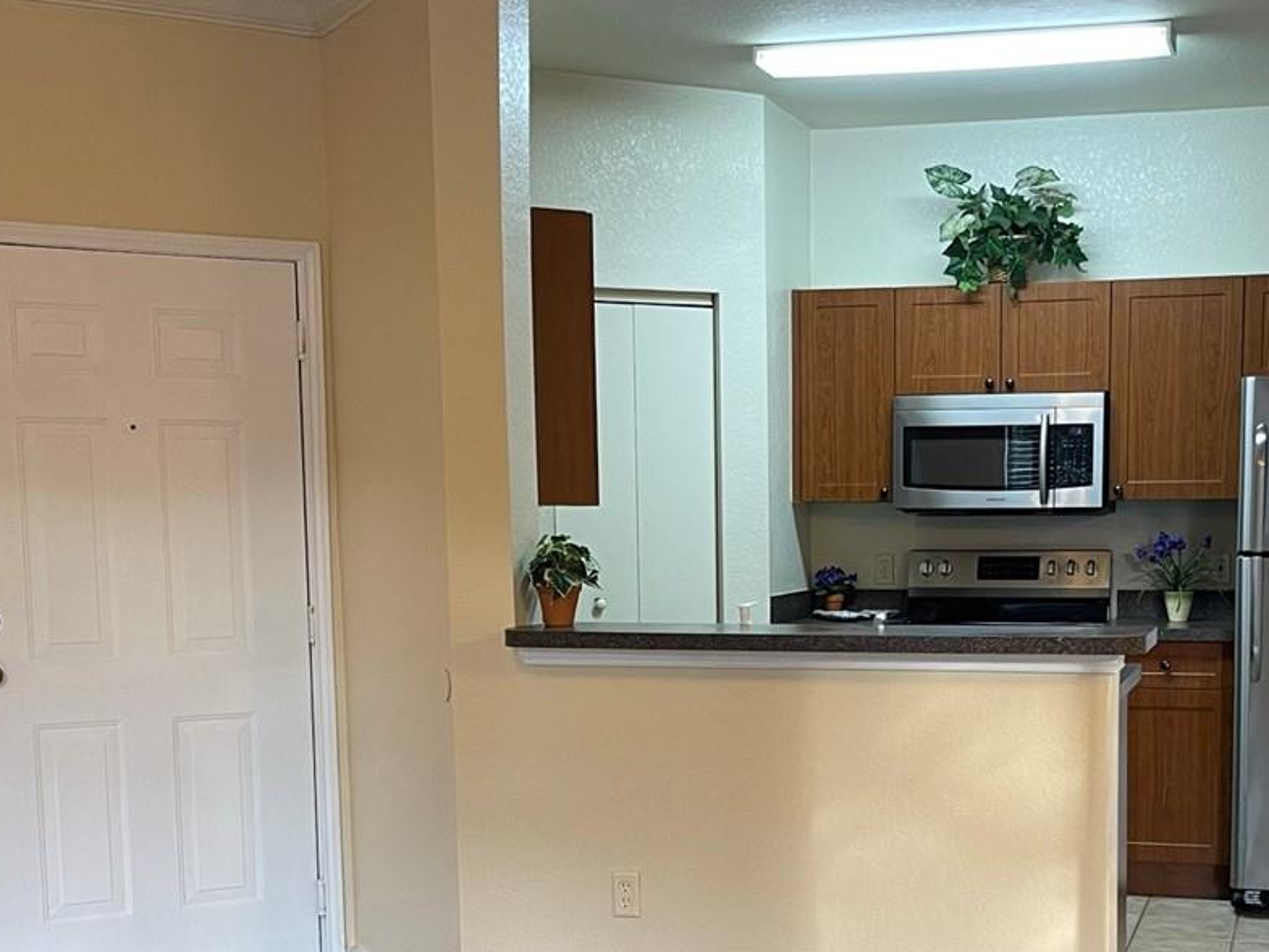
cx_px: 805
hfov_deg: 35.9
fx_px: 1943
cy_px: 737
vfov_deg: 27.1
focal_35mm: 53
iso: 80
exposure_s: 1/60
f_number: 1.6
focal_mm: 5.1
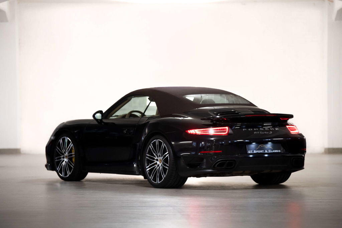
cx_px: 171
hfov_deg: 10.3
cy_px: 114
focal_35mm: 200
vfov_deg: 6.9
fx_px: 1899
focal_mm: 200
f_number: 2.8
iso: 2000
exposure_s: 1/40
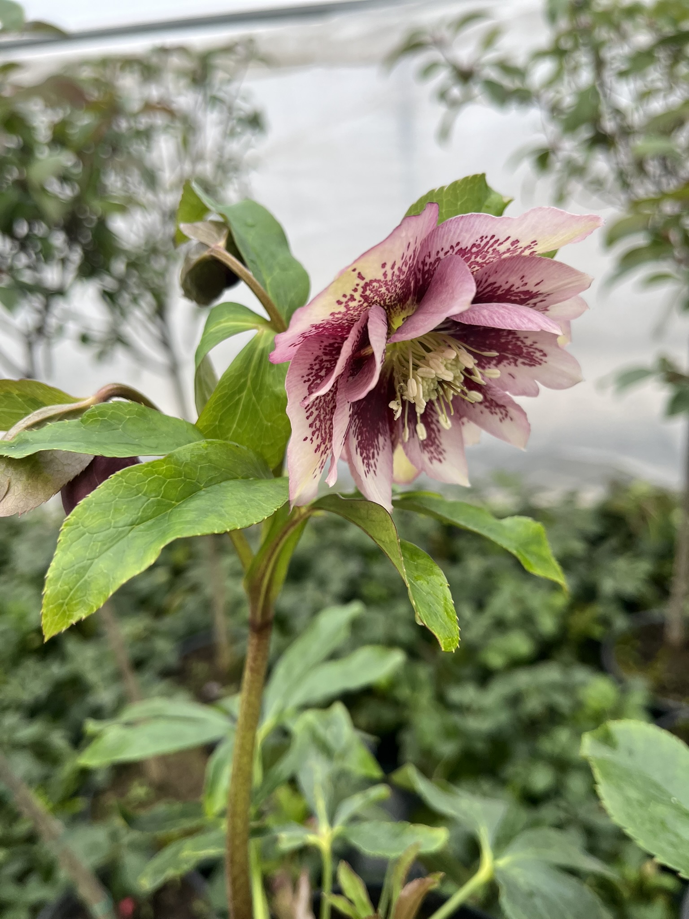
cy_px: 460
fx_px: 690
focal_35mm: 26
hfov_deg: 53.1
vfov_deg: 67.3
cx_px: 344
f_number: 1.6
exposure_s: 1/430
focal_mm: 5.1
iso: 50
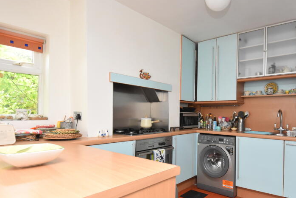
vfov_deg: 57.1
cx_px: 184
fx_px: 181
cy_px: 112
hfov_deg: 77.3
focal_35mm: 22
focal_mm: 10
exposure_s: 1/125
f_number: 4
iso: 1600
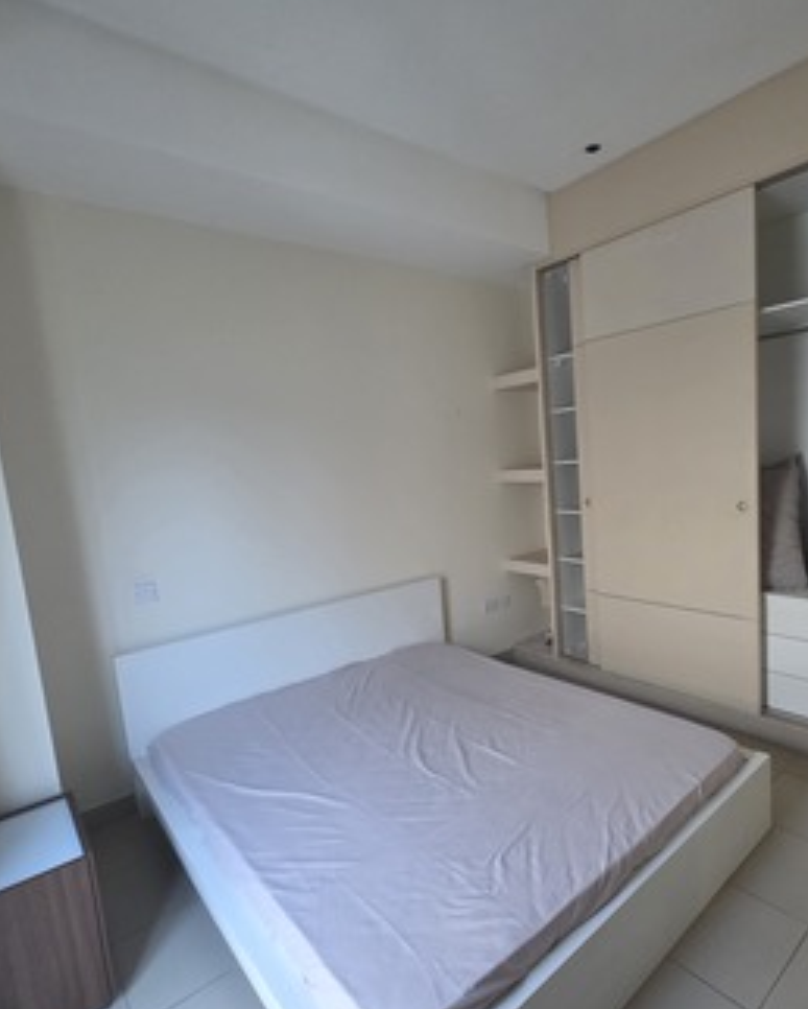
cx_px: 500
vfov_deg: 86.3
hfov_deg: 72.7
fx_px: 538
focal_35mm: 18
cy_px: 531
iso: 400
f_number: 1.9
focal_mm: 2.2
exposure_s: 1/50
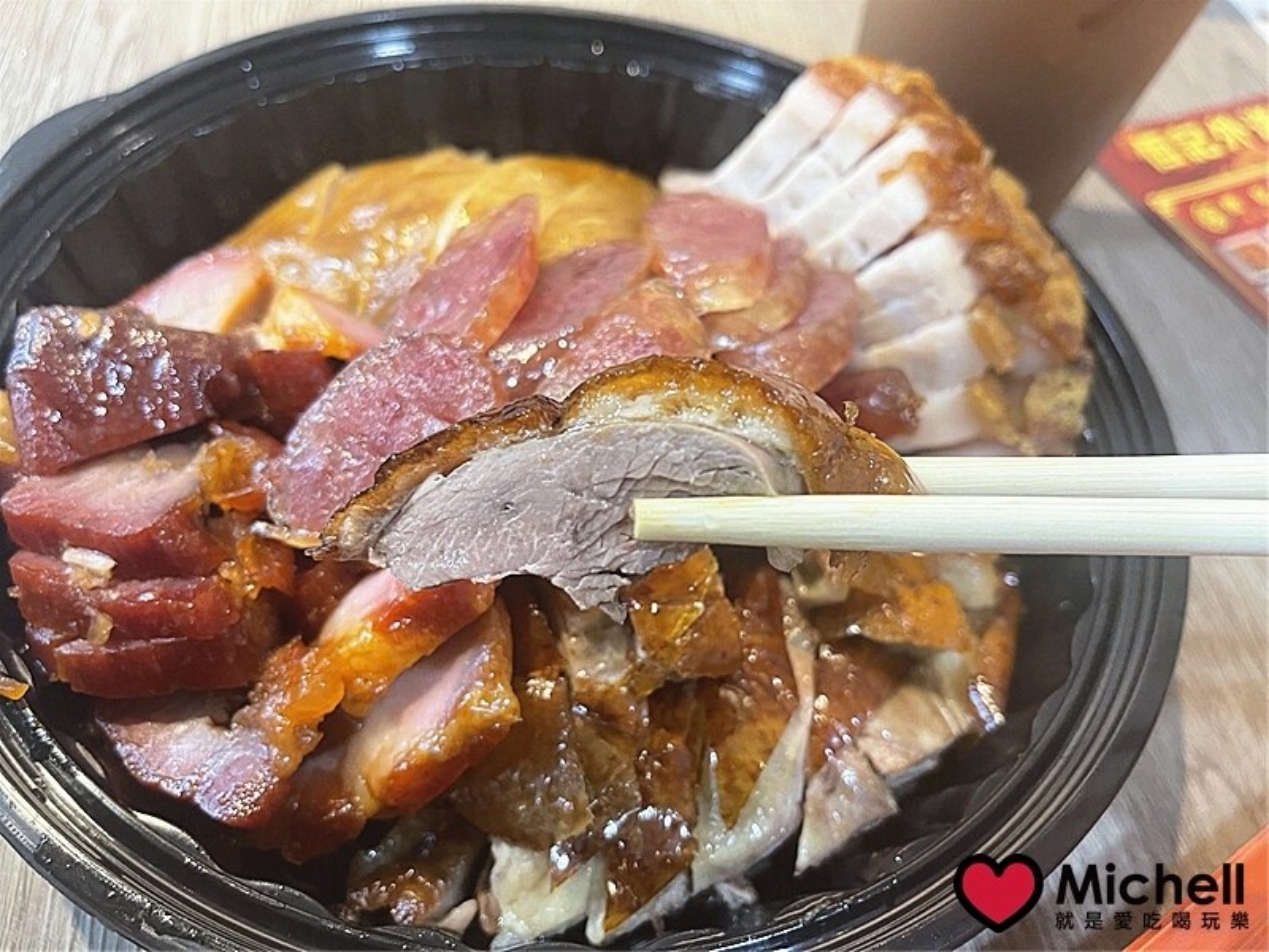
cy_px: 476
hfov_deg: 67.3
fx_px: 953
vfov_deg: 53.1
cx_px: 634
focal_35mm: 26
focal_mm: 5.1
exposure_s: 1/60
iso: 250
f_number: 1.6
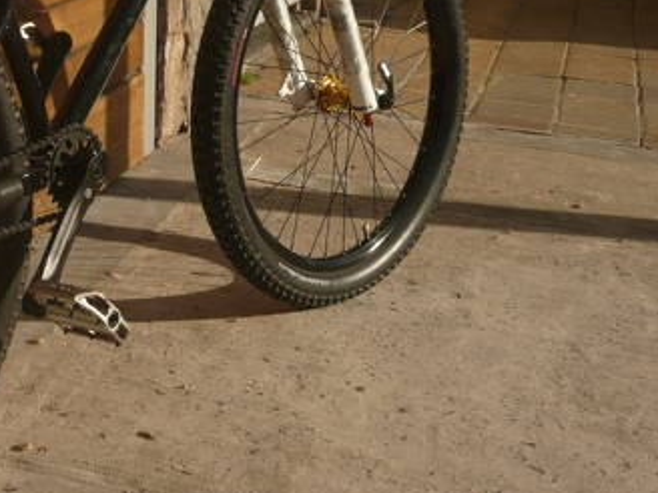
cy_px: 43
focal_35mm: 78
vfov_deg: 18.6
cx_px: 54
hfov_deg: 24.3
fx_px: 1483
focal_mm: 6.5
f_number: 9
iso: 100
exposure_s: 1/200
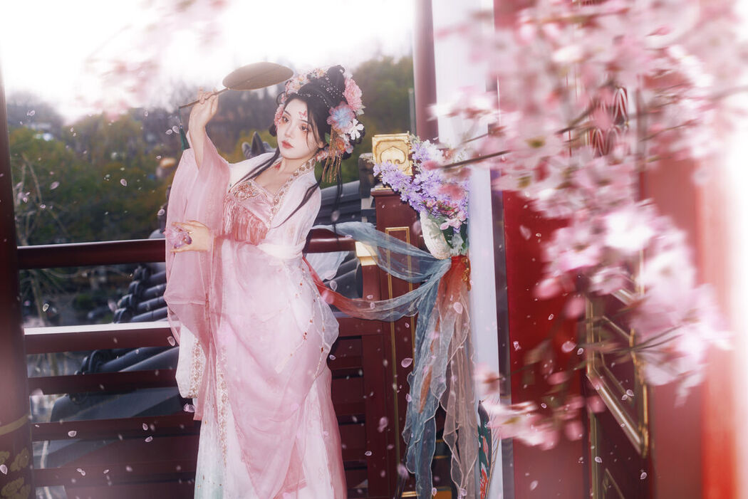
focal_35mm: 49
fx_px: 1018
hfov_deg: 40.3
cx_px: 374
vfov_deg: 27.5
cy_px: 250
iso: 100
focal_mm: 50
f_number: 2.8
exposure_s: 1/125
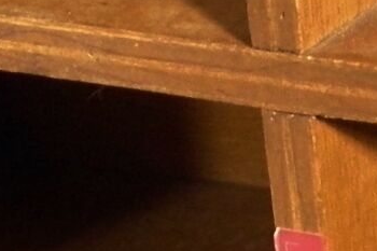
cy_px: -445
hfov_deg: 6.3
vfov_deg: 4.3
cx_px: 890
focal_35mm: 312
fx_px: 3266
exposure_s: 1/8
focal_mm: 7.5
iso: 320
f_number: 3.8
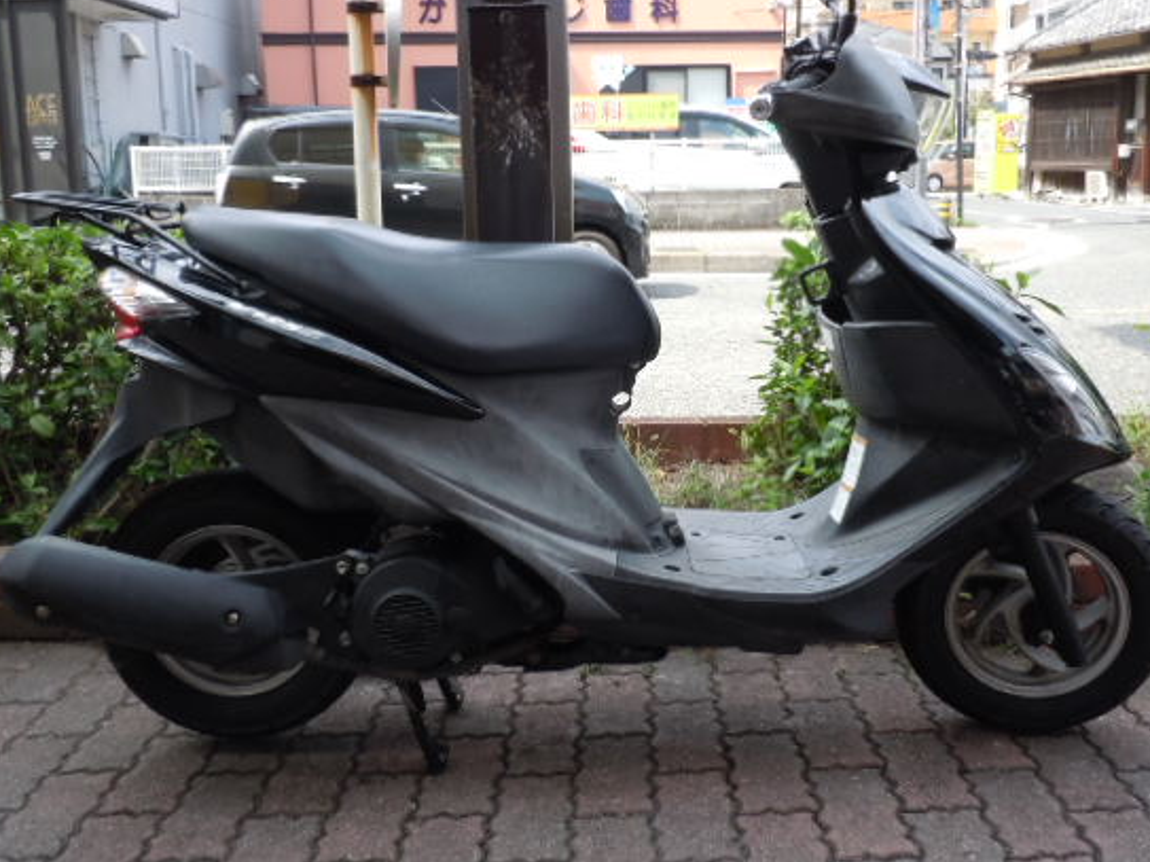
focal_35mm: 33
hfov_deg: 55.4
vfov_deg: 42.8
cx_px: 591
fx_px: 1096
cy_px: 356
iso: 100
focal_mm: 5
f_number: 3.7
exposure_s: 1/160
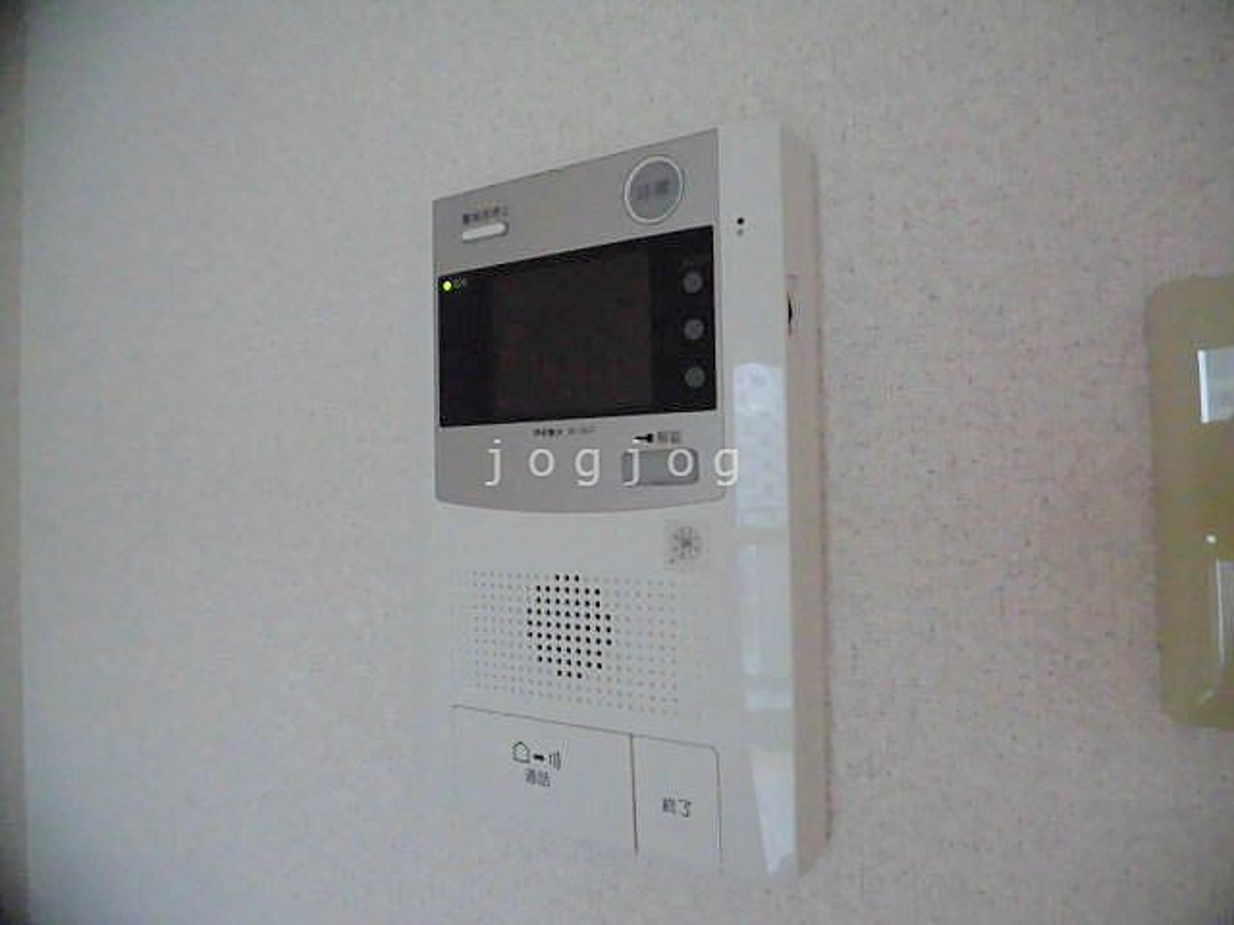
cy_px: 462
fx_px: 856
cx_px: 617
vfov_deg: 56.8
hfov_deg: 71.6
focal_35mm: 24
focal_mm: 4.3
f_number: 3.1
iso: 800
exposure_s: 1/50
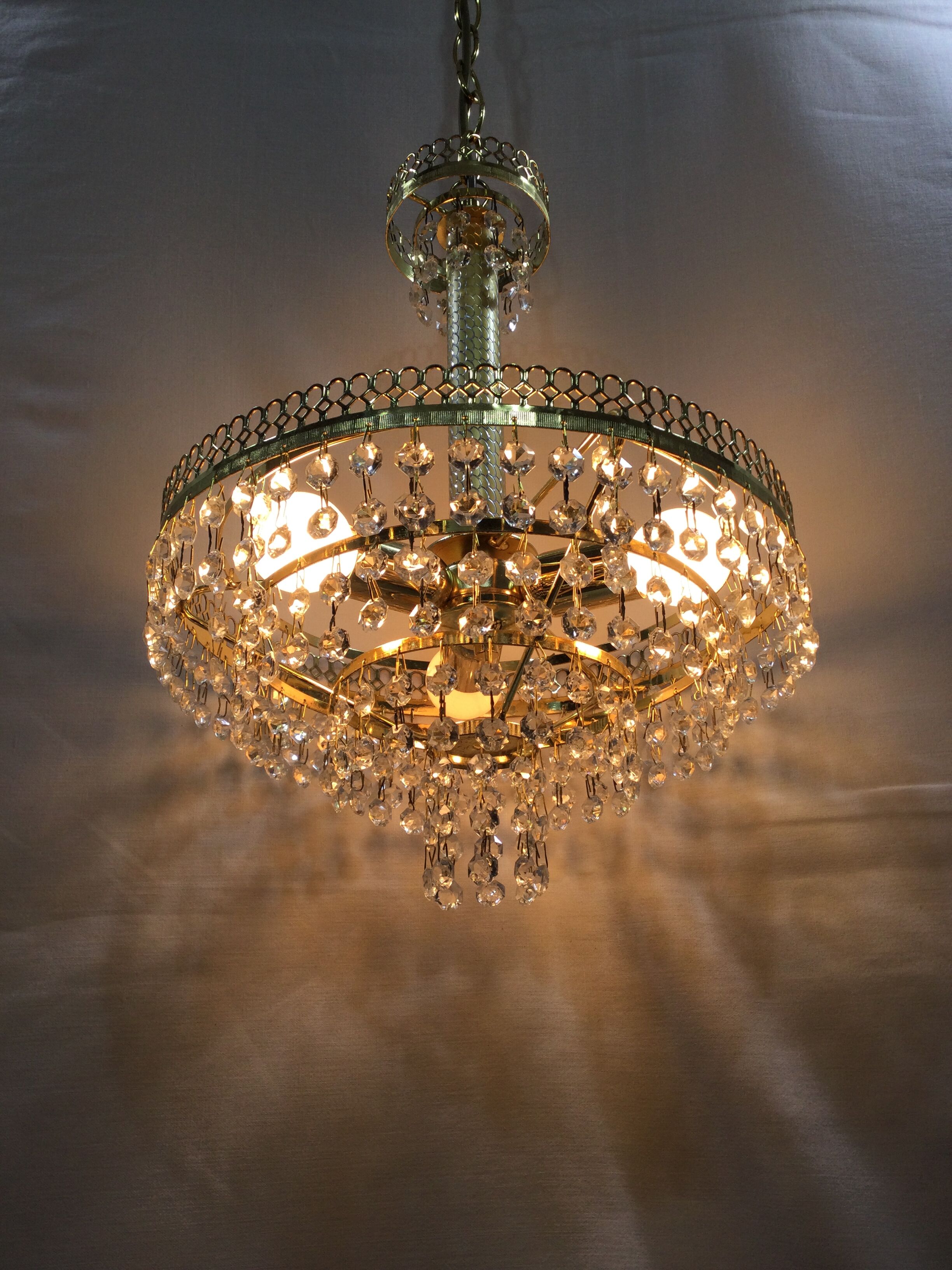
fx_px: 1137
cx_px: 476
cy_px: 635
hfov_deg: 45.4
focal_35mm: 31
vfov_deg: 58.4
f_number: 2.4
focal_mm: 3.3
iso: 25
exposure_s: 1/184
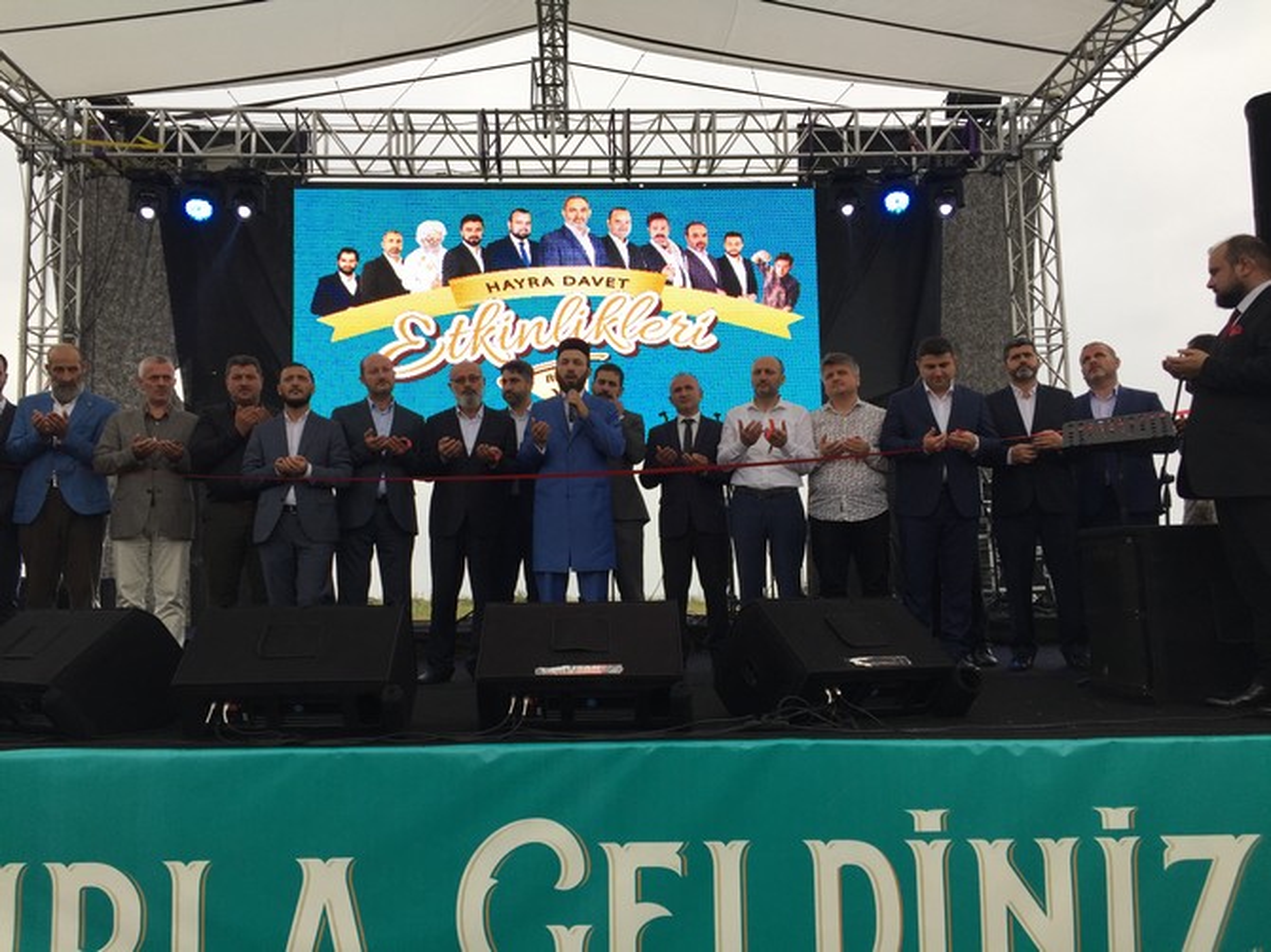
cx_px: 636
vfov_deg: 48.2
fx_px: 1064
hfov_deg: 61.7
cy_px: 476
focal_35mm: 29
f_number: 2.2
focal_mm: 4.15
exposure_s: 1/127
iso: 32
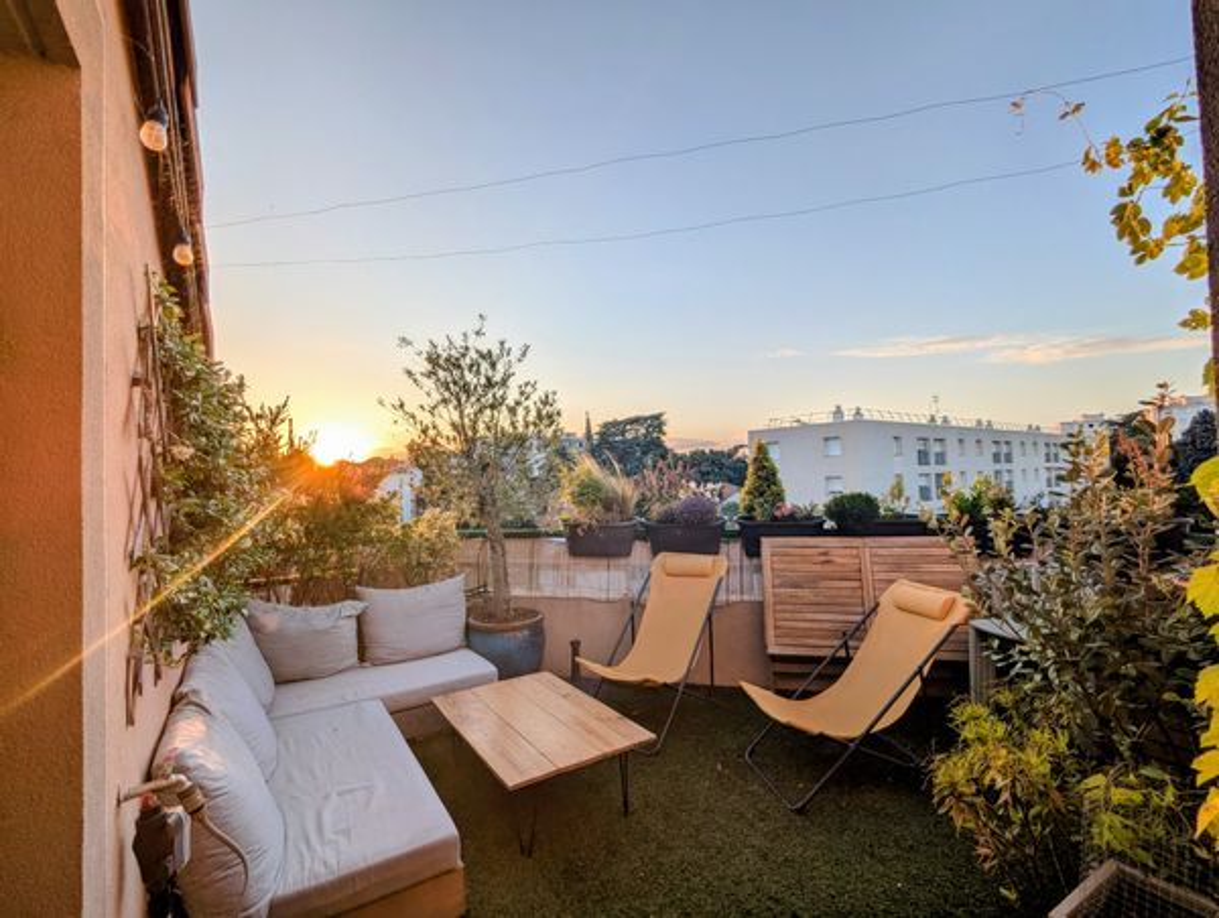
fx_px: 564
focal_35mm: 16
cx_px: 610
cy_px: 459
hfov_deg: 94.4
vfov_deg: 78.3
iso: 33
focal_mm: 2.35
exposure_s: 1/593
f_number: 2.2
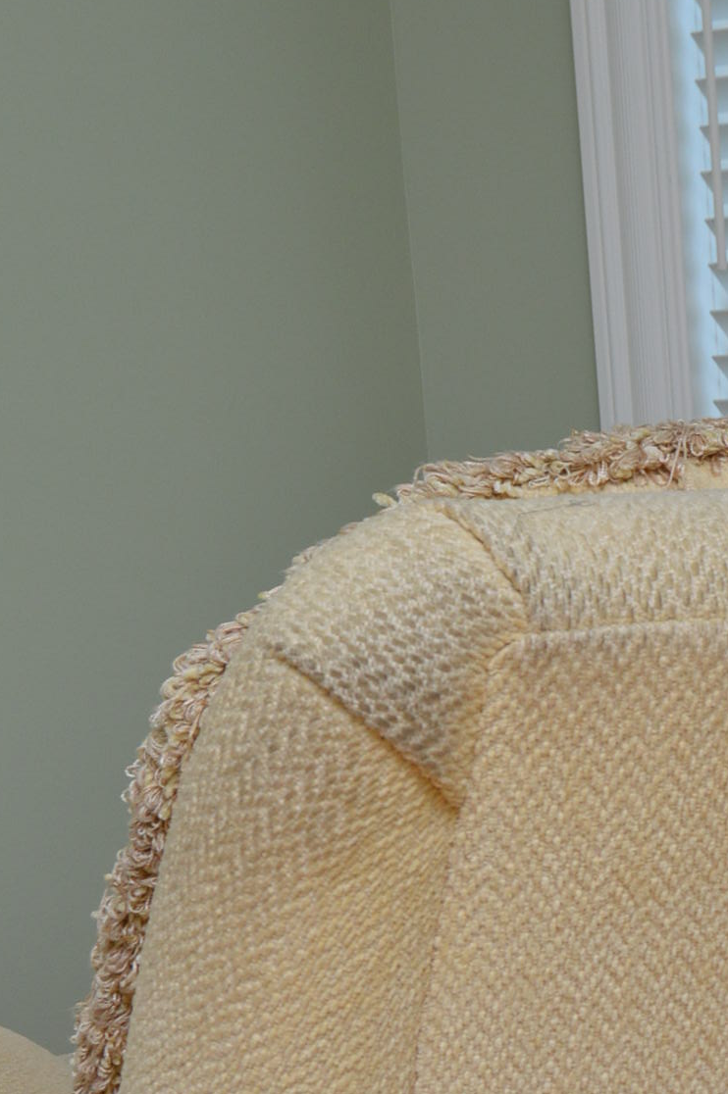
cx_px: 741
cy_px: 1147
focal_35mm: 97
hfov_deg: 13.9
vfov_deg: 20.2
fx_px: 2948
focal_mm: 24
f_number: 6.3
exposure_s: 1/125
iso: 400
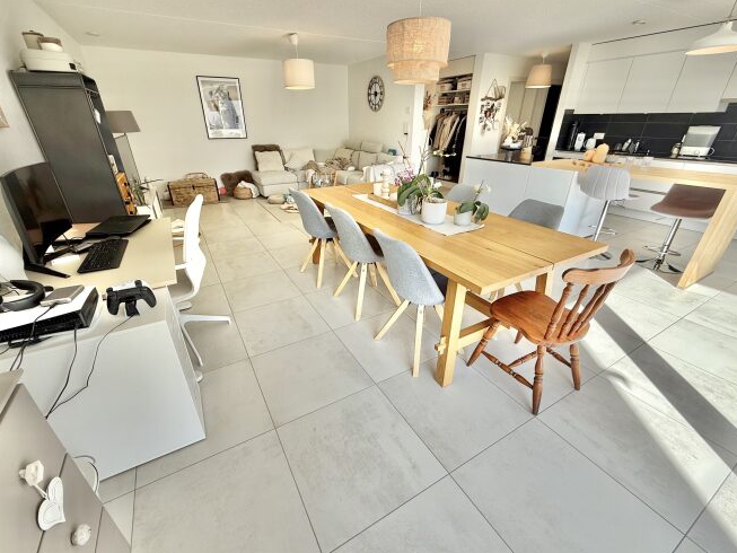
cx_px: 360
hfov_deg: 98.1
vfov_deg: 81.8
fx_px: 319
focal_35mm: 15
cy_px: 276
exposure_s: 1/142
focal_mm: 2.22
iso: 50
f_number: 2.2
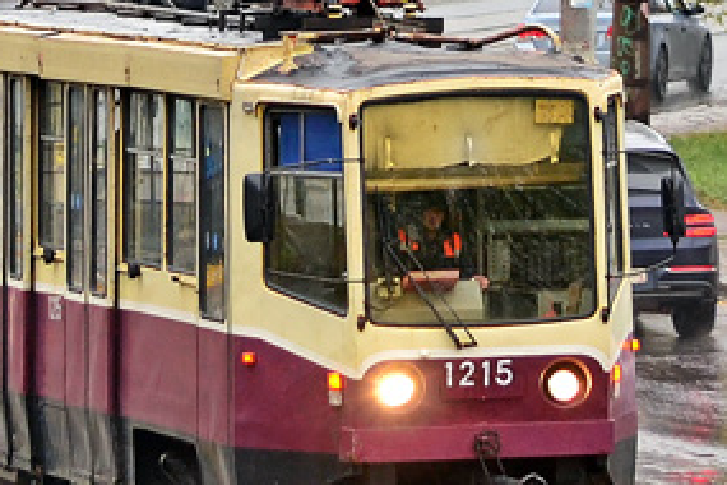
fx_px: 13390
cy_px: -107
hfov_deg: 3.1
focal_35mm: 663
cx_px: 309
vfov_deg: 2.1
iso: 400
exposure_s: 1/160
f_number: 4.8
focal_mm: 105
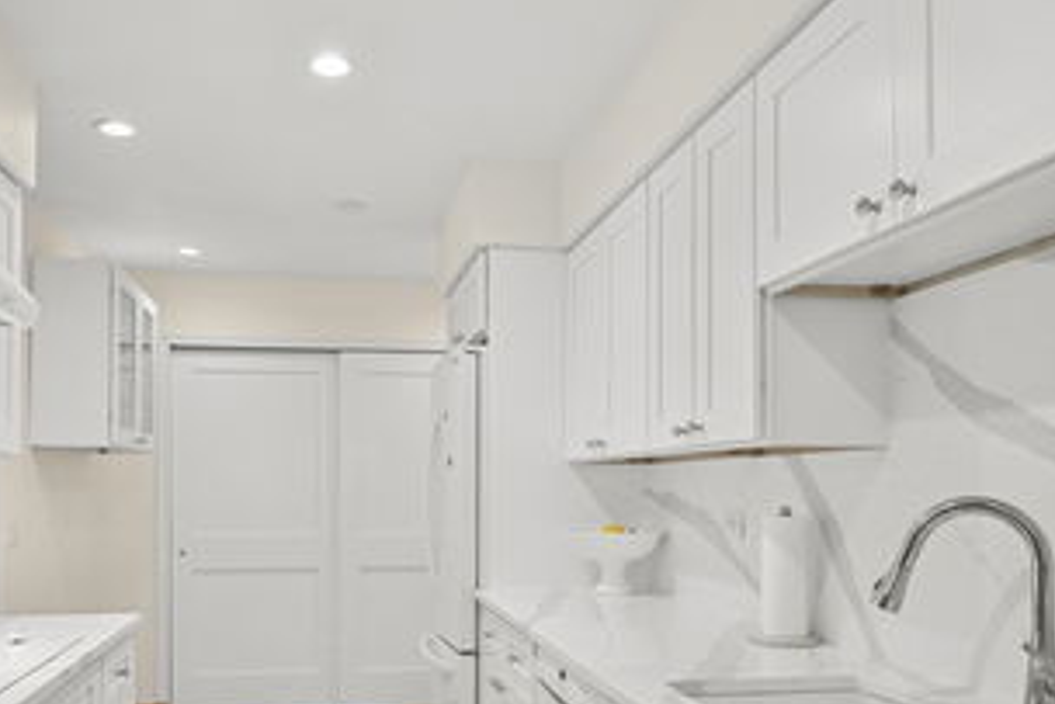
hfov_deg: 60.4
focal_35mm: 31
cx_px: 458
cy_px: 465
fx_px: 903
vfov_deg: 42.1
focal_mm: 19.5
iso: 200
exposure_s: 1/13
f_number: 9
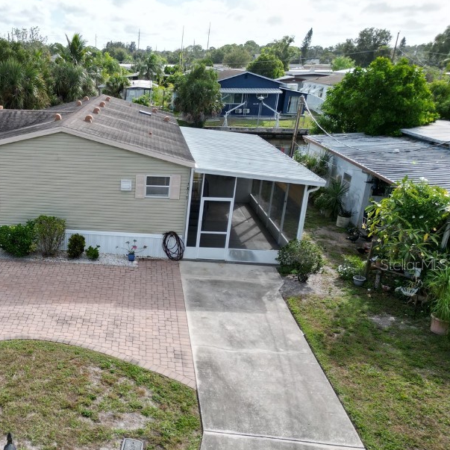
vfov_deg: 45.9
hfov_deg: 43.2
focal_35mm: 36
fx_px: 529
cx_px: 69
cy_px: 264
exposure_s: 1/3200
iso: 200
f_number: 1.7
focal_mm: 6.72
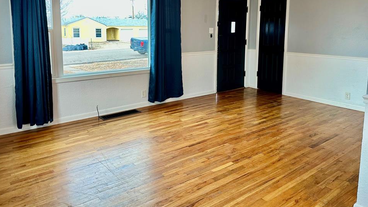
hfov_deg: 67.9
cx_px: 174
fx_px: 273
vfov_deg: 40.8
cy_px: 64
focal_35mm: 28
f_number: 1.78
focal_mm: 6.86
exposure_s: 1/120
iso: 100
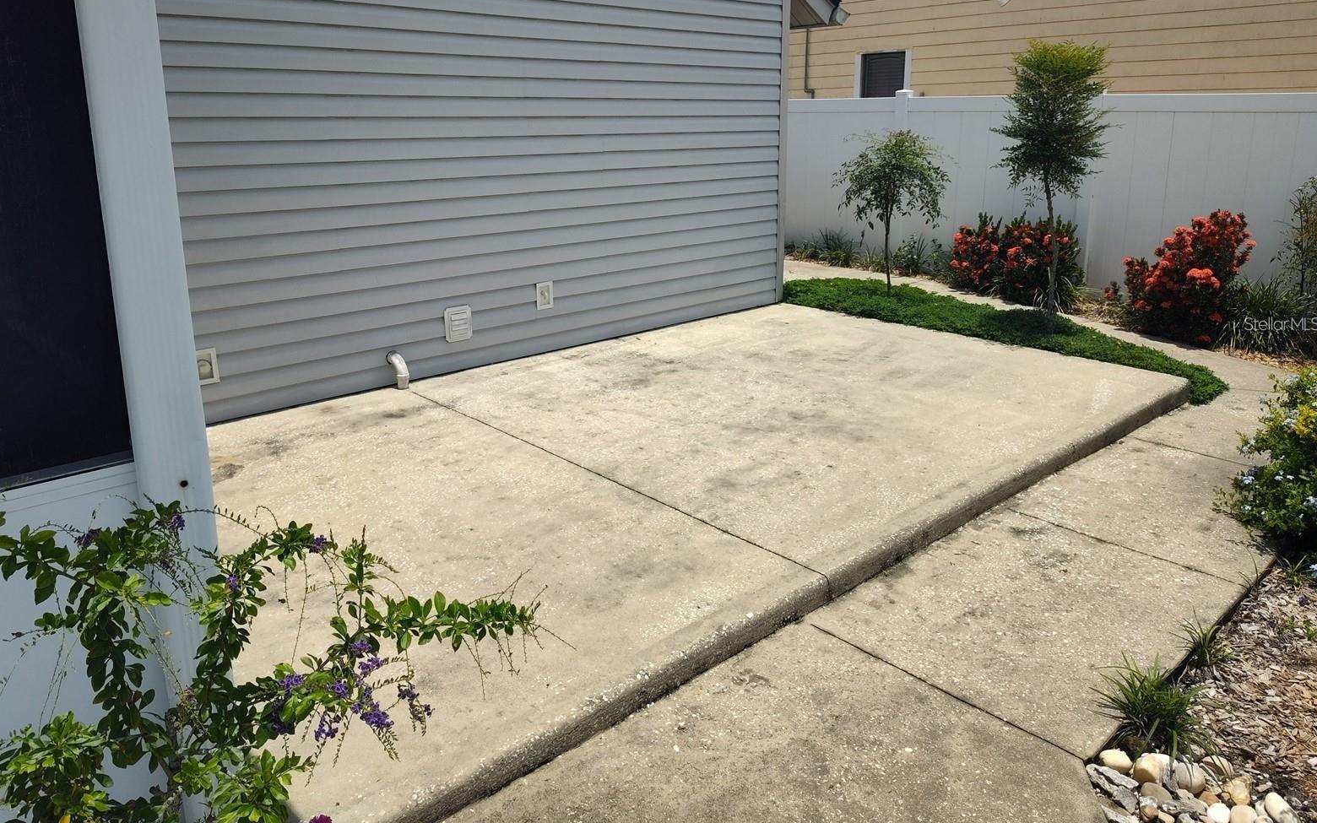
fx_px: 897
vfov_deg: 48.9
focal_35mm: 25
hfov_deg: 72.5
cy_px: 323
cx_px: 648
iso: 100
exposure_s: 1/2118
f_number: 1.8
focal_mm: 5.56
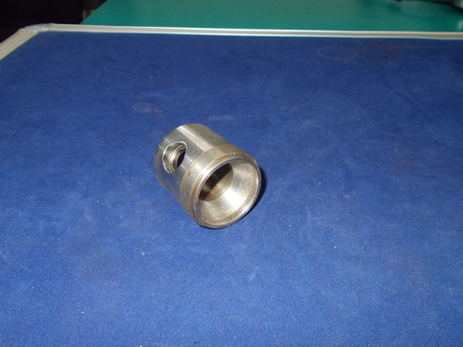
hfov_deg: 54.0
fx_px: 455
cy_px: 174
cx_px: 232
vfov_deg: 41.8
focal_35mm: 34
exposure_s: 1/25
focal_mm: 6
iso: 200
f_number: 3.6
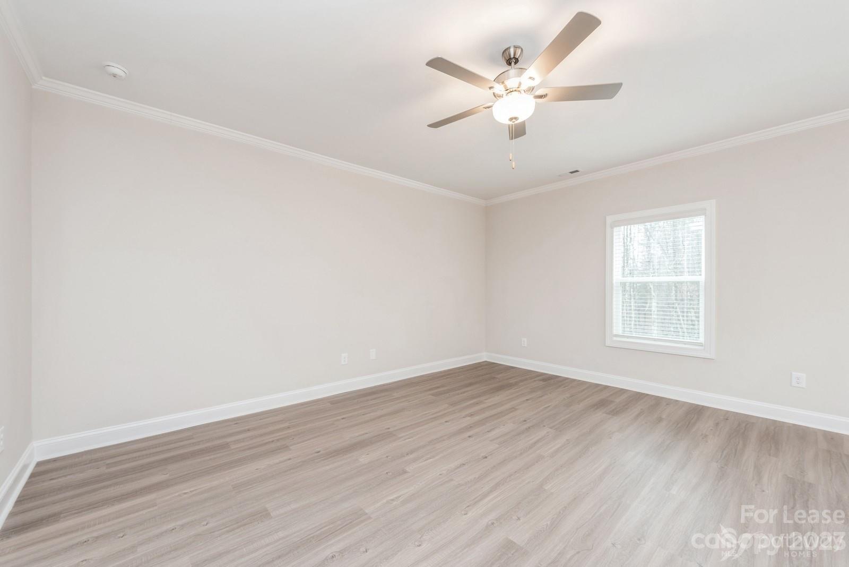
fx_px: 330
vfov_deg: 81.3
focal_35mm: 14
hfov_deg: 104.2
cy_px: 284
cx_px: 424
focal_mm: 14
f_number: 8
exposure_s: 1/5
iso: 200
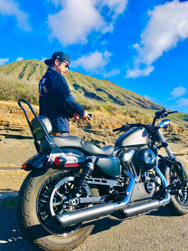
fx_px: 203
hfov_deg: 49.7
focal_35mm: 28
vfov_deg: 63.4
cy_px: 126
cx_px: 94
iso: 20
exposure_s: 1/1372
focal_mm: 3.99
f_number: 1.8
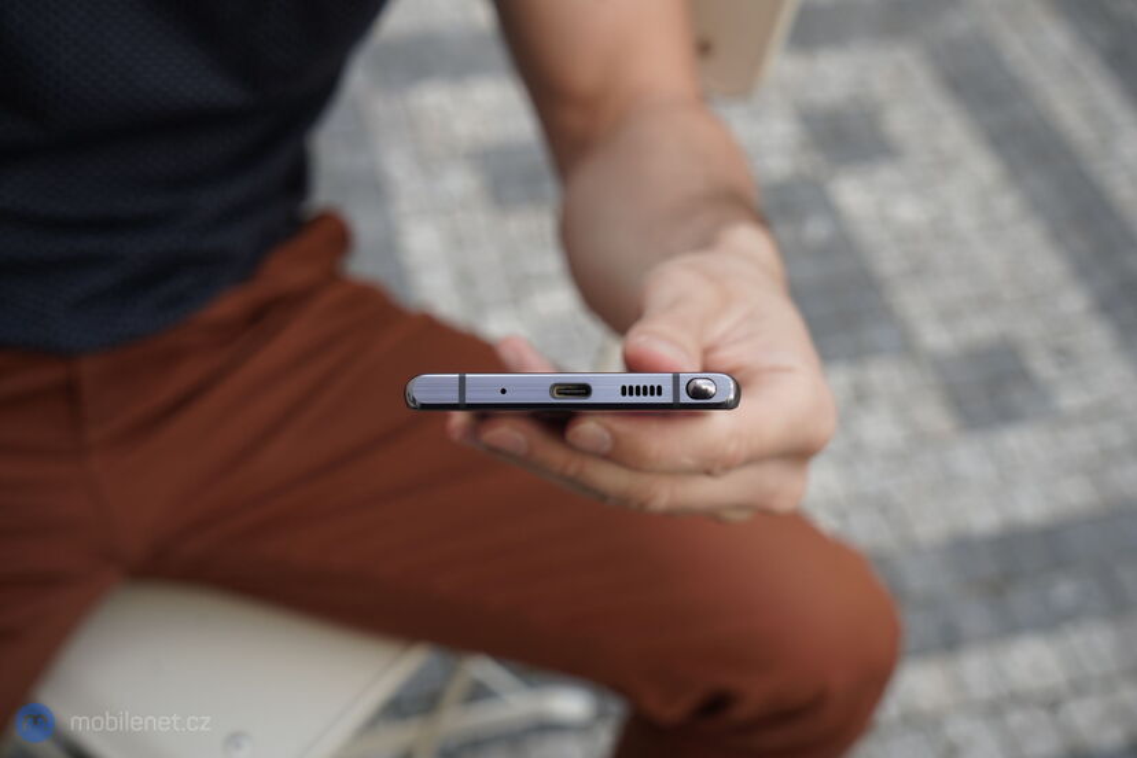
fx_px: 1358
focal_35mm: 43
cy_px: 379
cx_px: 568
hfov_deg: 45.4
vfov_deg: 31.2
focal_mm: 43
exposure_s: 1/200
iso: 320
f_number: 5.6
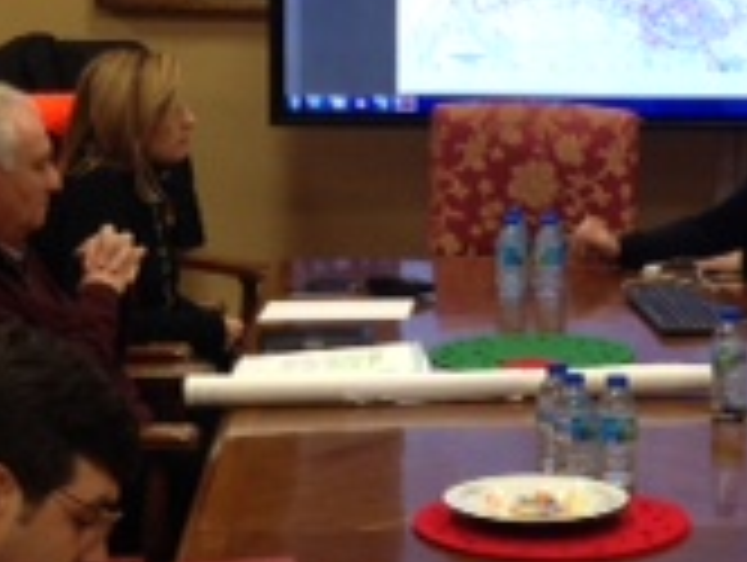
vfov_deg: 11.7
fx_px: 2745
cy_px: 414
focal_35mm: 127
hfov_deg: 15.4
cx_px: 549
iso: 64
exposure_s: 1/20
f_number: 2.4
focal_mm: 4.12
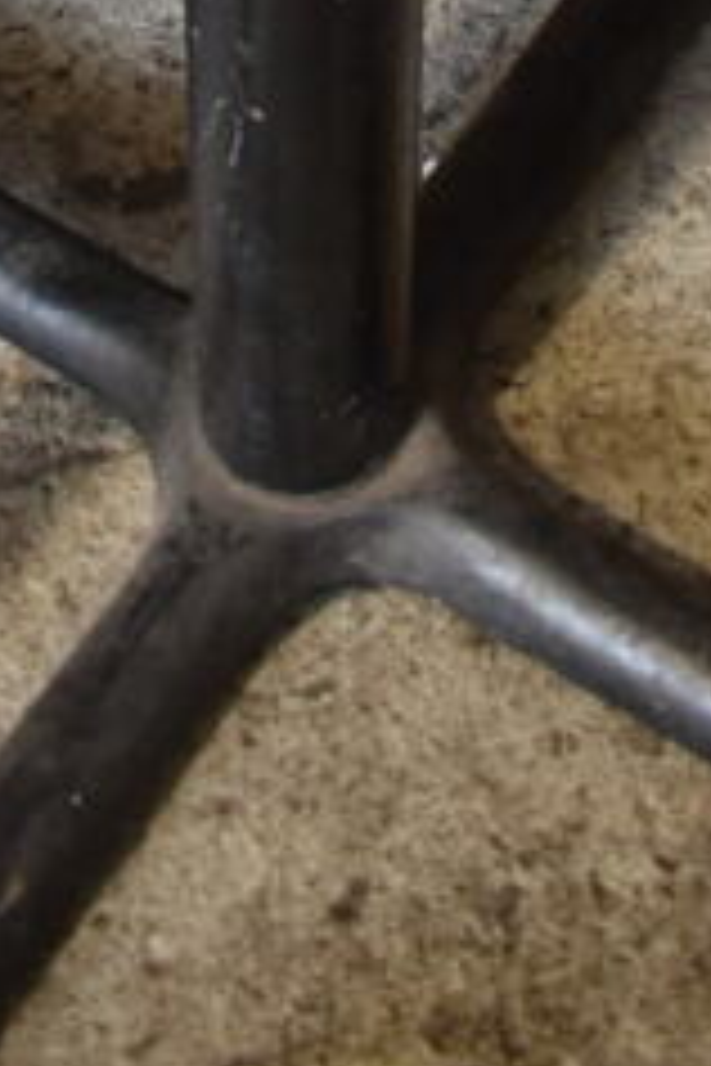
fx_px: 3081
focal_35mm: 104
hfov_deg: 13.2
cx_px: 320
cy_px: -731
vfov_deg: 16.9
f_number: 3.5
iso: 560
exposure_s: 1/30
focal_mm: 18
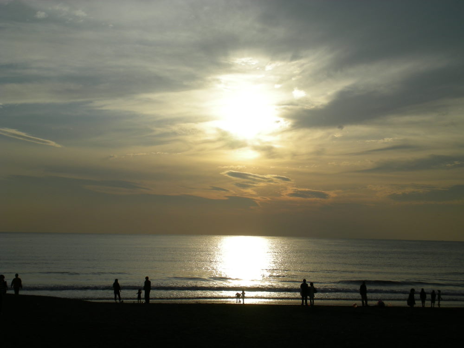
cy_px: 174
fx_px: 751
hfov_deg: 34.3
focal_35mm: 56
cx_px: 232
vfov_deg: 26.1
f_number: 5.6
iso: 50
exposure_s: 1/1000
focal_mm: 9.3
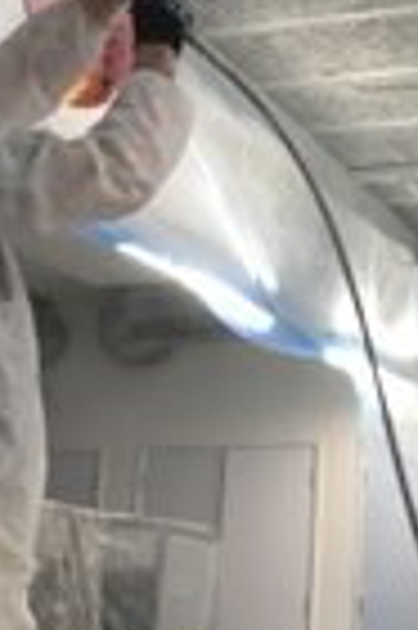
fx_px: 1362
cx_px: 422
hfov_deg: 17.0
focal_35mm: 78
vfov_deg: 25.8
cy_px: 180
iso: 50
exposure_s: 1/33
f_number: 2.2
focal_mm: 4.15
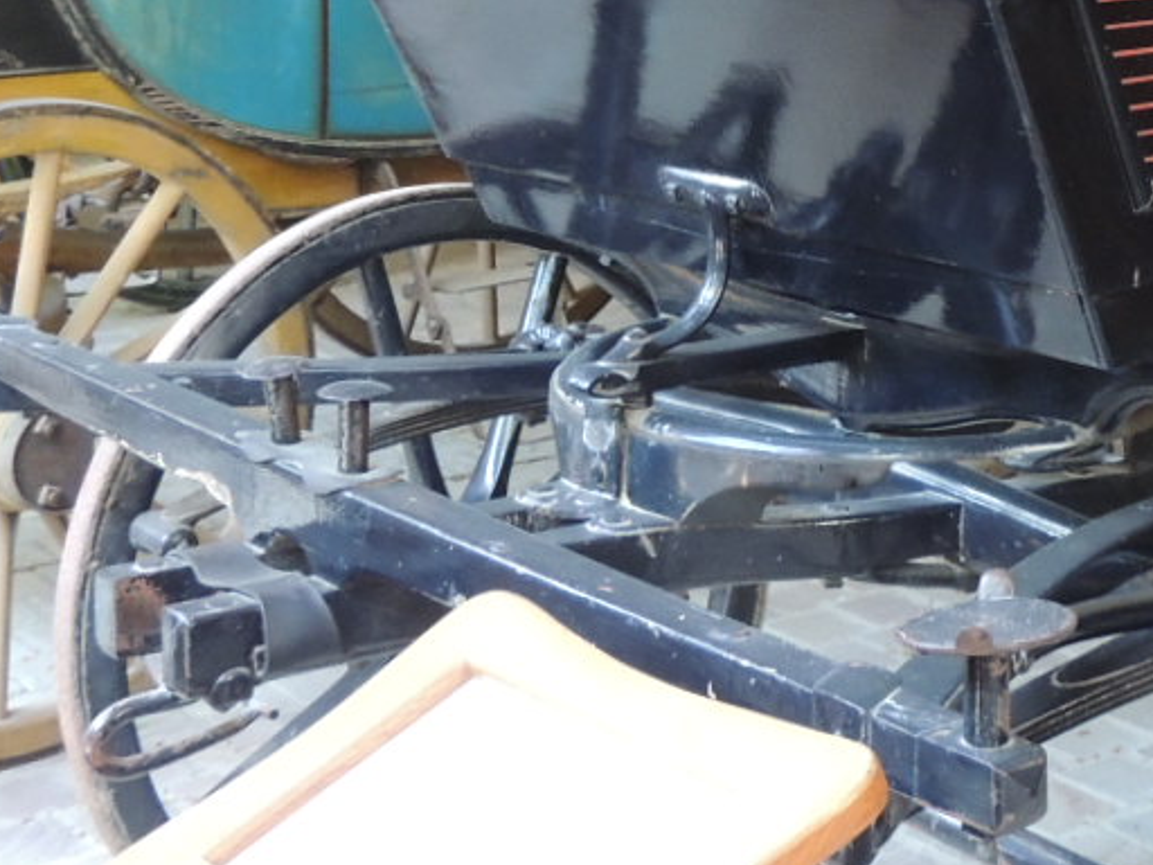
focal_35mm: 75
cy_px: 14
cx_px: 813
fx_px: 2498
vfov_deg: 19.1
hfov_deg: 25.8
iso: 400
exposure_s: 1/30
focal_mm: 4.3
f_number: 3
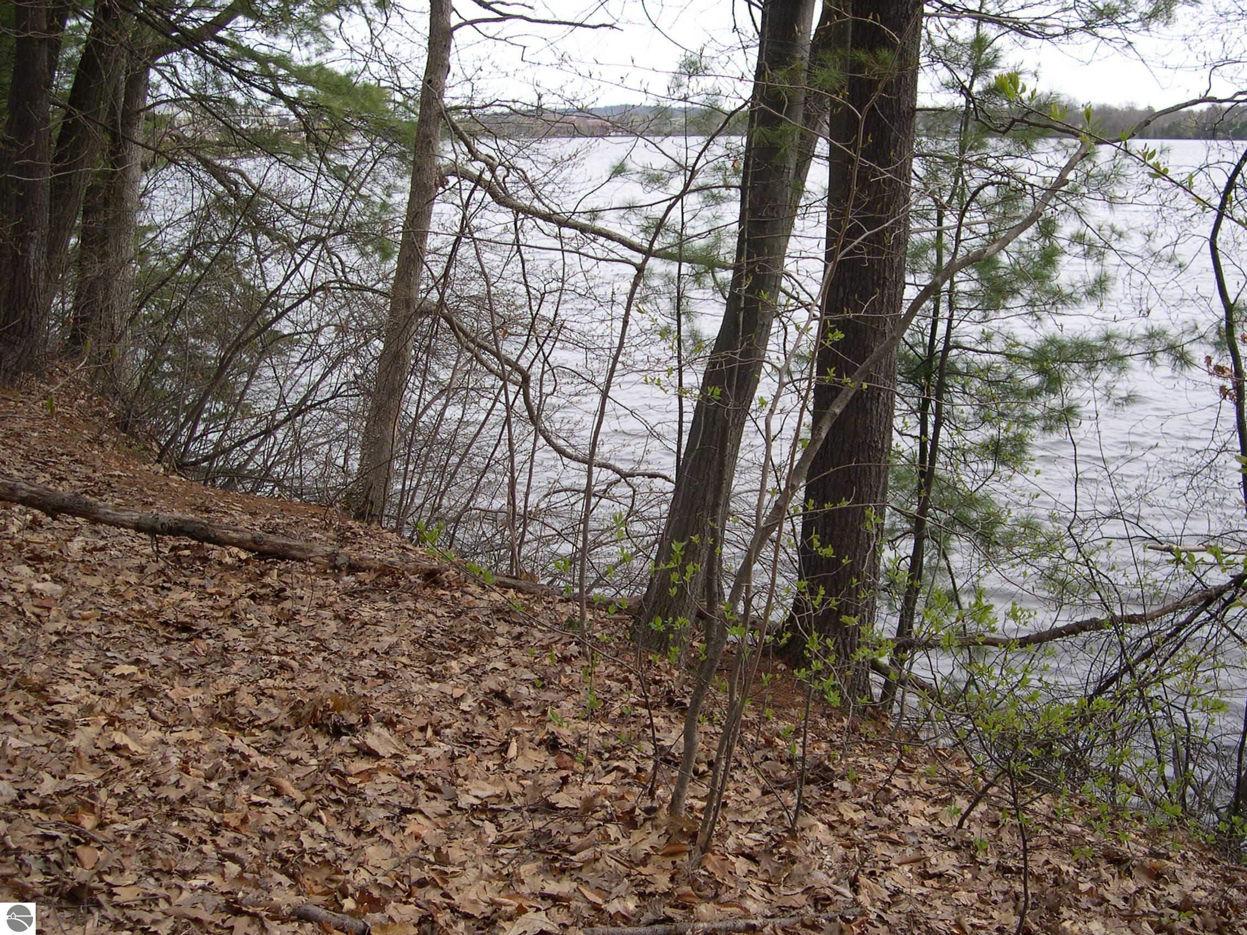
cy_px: 468
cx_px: 624
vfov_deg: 37.7
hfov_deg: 49.0
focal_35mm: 38
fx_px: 1369
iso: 100
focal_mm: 8
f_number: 2.8
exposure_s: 1/474
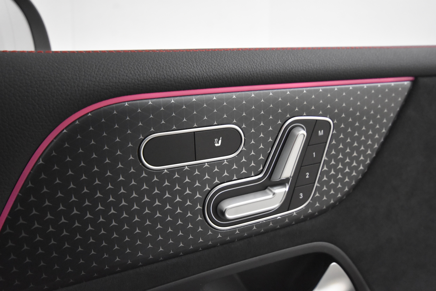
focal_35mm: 30
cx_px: 218
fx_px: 364
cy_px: 146
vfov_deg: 43.7
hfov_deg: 61.9
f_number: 5.6
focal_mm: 20
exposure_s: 1/60
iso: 5600
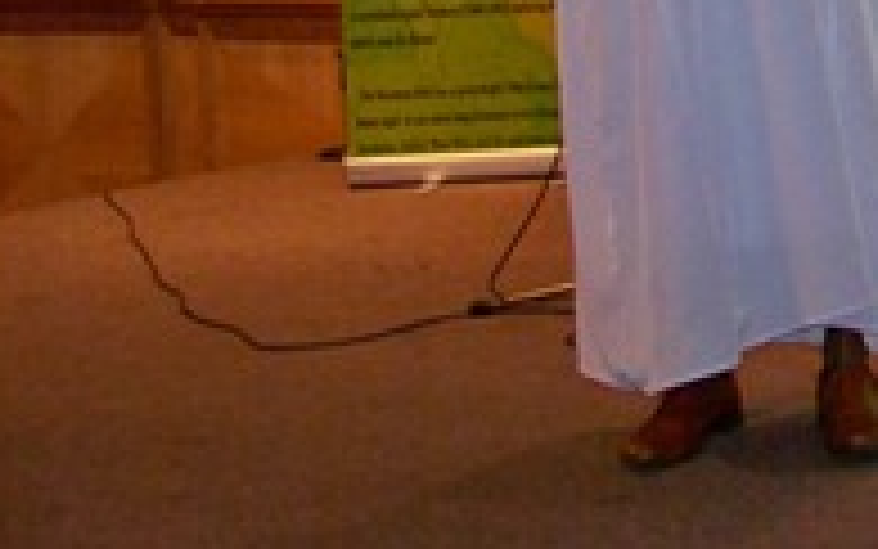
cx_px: 1387
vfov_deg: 10.8
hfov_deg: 16.3
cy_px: -378
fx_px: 2753
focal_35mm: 115
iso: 200
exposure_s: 1/30
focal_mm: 5.85
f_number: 2.8
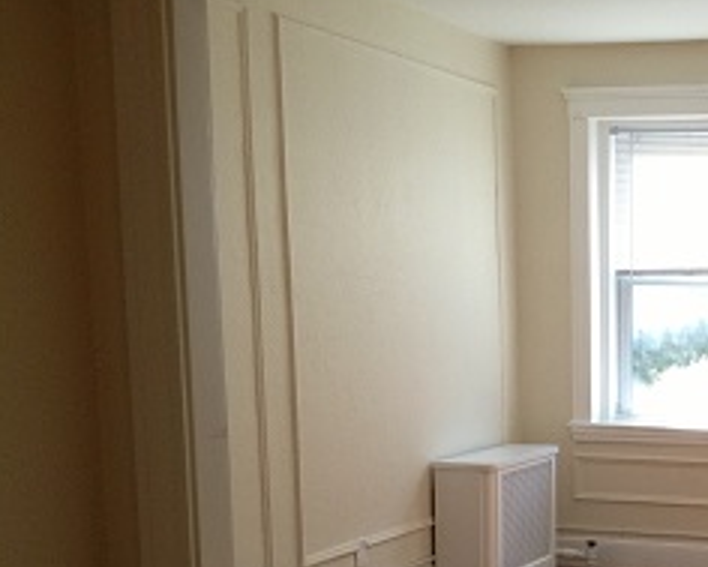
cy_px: 516
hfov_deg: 25.3
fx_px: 1488
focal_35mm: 71
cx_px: 729
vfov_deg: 21.1
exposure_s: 1/120
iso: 100
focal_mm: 4.28
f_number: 2.4
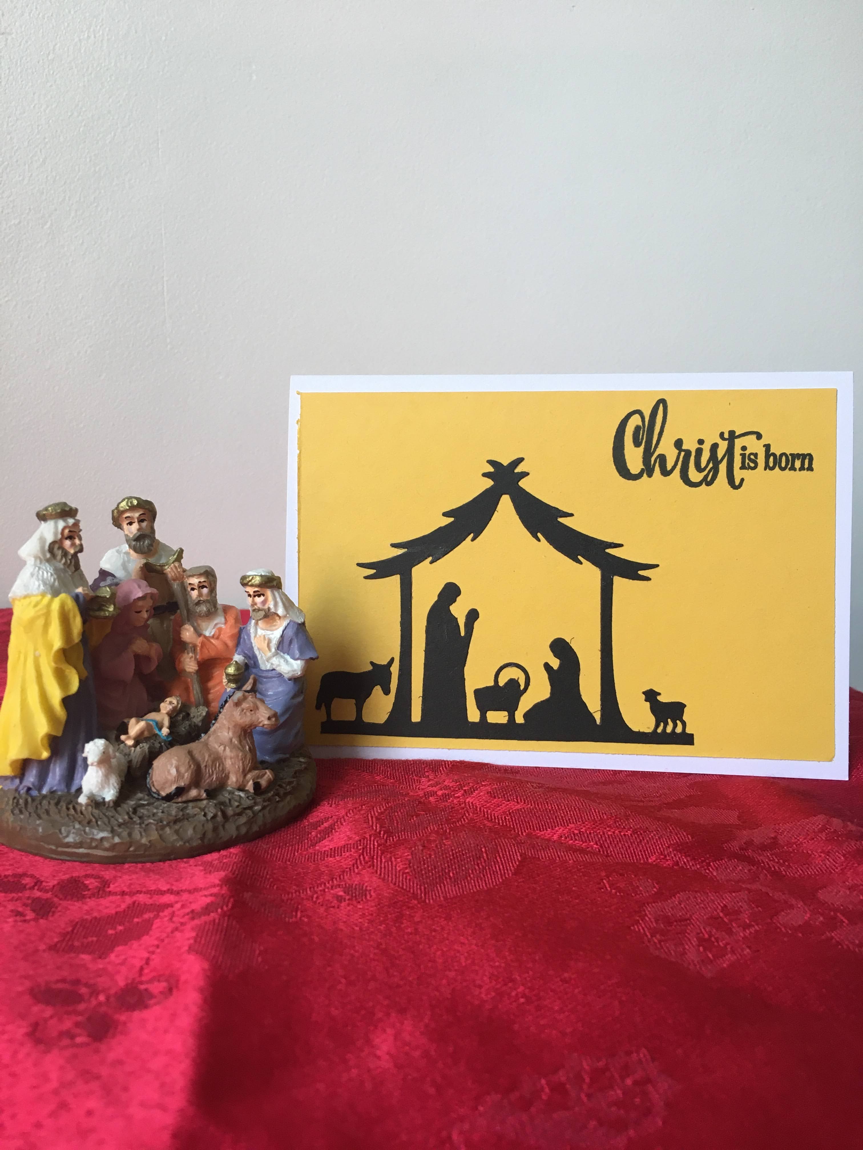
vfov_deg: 61.7
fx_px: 964
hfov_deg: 48.2
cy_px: 575
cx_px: 432
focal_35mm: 29
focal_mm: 4.15
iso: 40
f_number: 2.2
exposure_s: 1/33
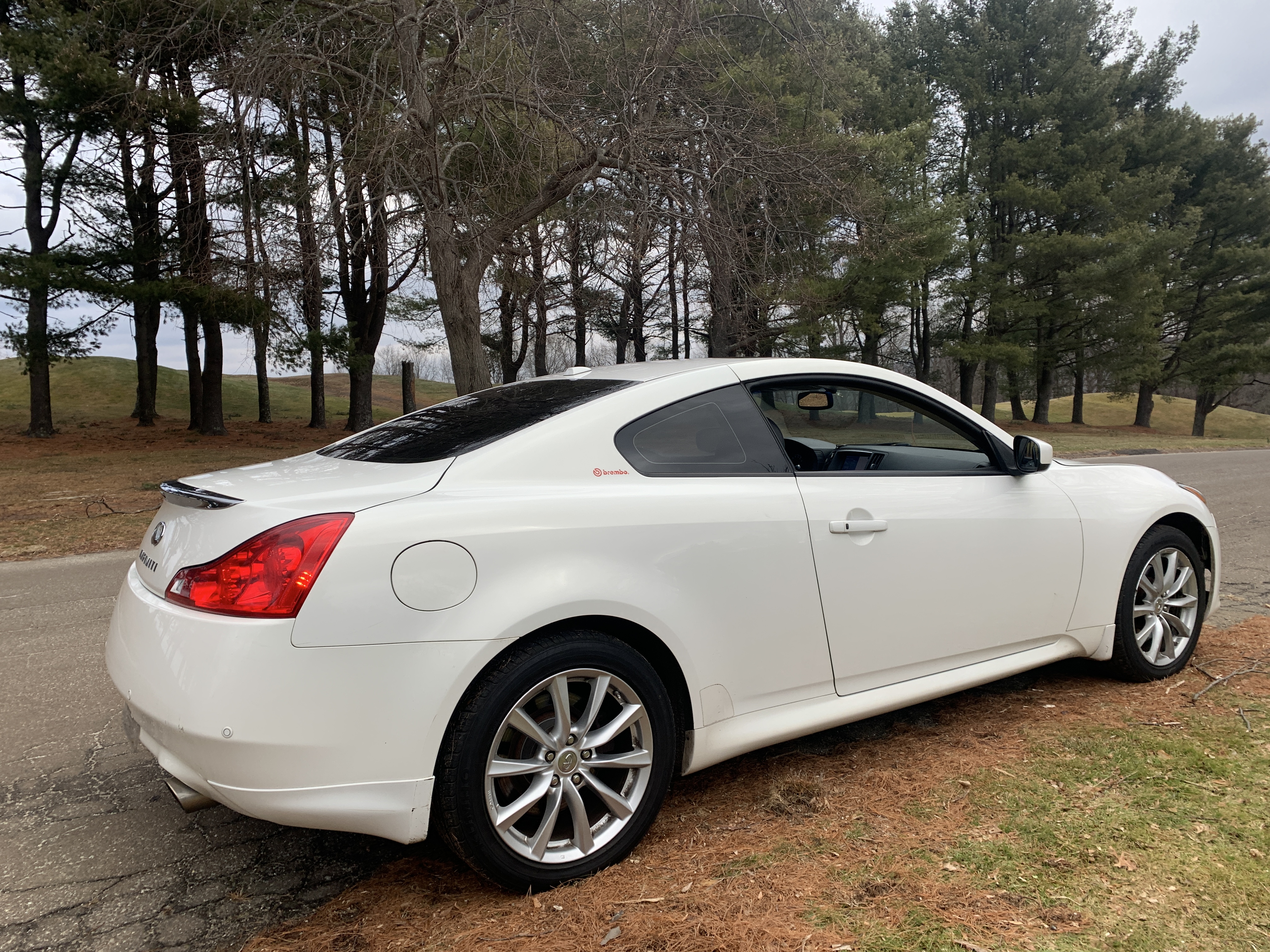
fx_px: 954
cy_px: 476
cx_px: 635
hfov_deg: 67.3
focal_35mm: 26
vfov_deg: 53.1
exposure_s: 1/643
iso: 25
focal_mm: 4.25
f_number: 1.8
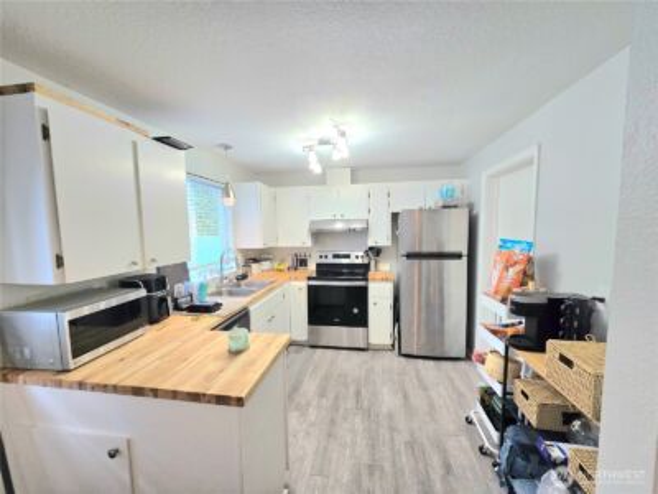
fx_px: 247
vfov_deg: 89.9
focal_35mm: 13
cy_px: 247
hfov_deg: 106.2
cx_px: 329
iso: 125
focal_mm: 2.2
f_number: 2.2
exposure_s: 1/60.2
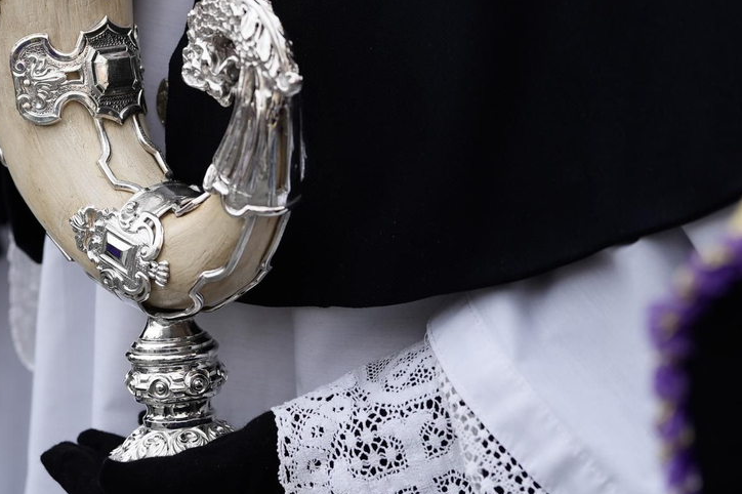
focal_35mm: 232
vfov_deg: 5.9
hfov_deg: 8.9
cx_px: 154
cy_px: -23
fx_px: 4779
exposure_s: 1/1000
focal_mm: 105
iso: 100
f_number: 2.8
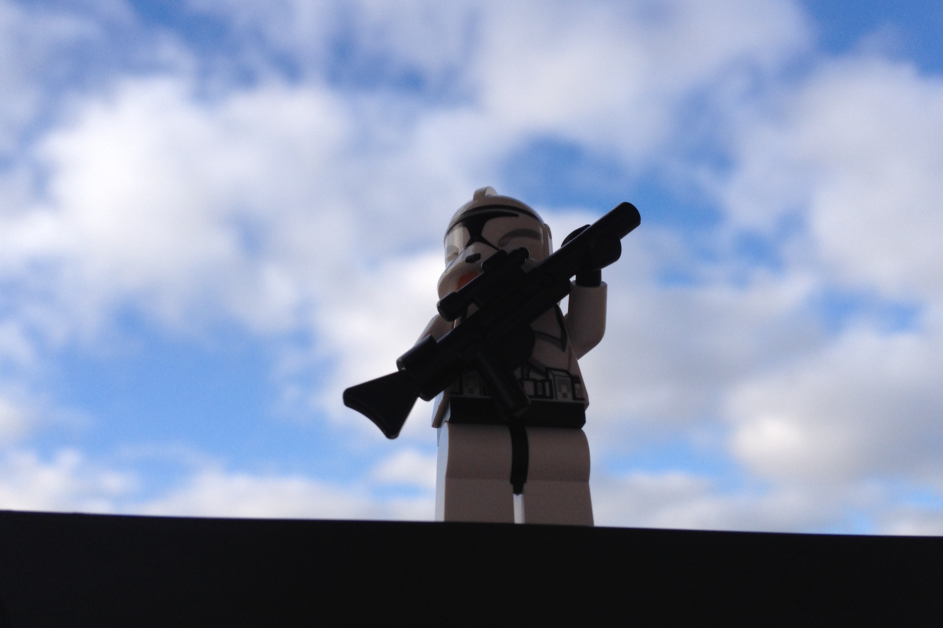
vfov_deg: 33.4
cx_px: 510
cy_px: 278
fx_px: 1048
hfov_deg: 48.4
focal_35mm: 40
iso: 50
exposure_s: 1/1004
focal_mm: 4.28
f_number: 2.4
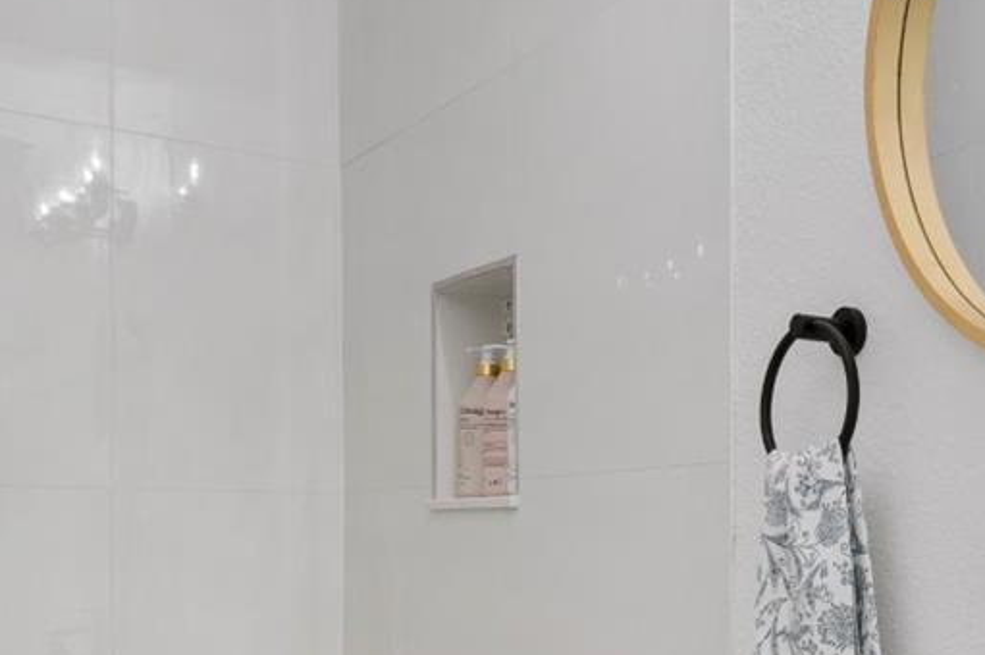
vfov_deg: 27.9
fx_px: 1285
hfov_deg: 37.0
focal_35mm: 47
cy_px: 536
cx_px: 1016
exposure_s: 1/1.67
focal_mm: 10
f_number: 8
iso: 100
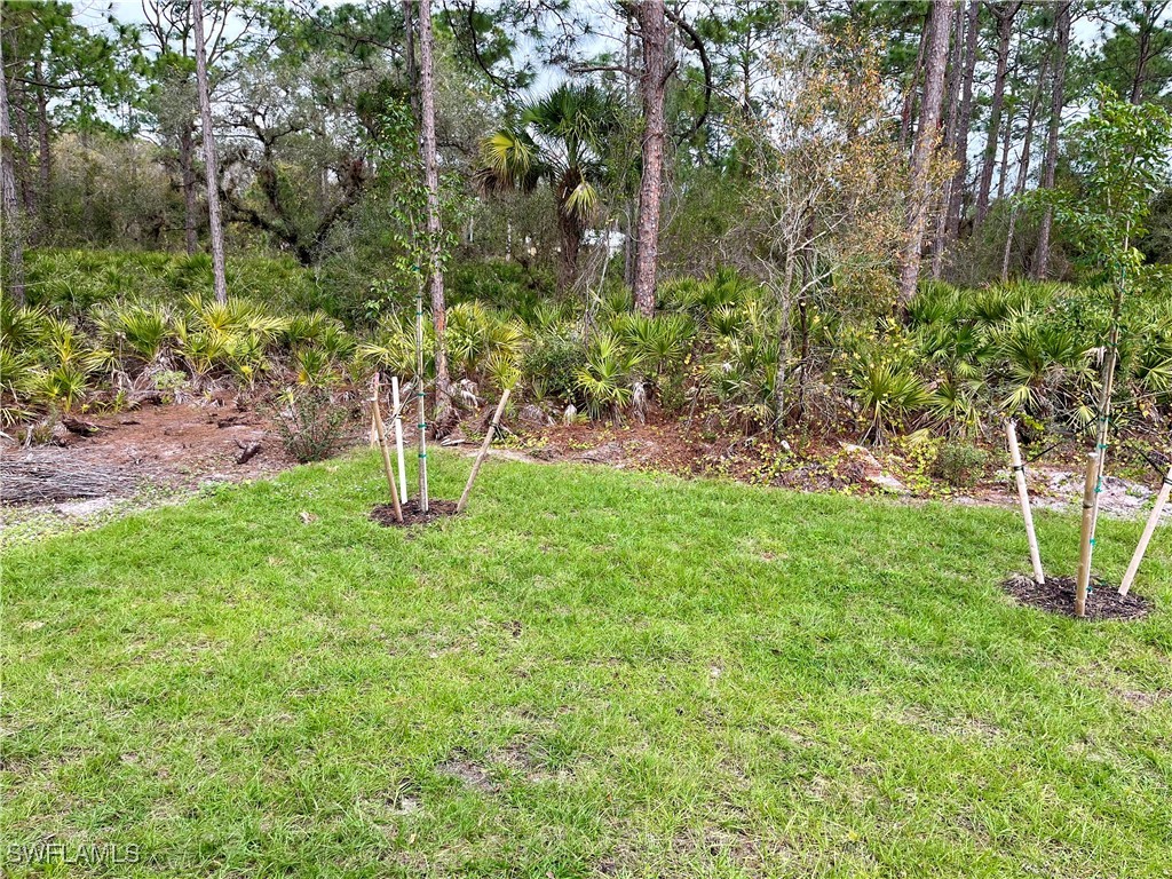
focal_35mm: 26
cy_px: 440
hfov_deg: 67.3
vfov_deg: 53.1
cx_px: 586
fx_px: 880
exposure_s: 1/586
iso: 50
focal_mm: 5.1
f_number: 1.6
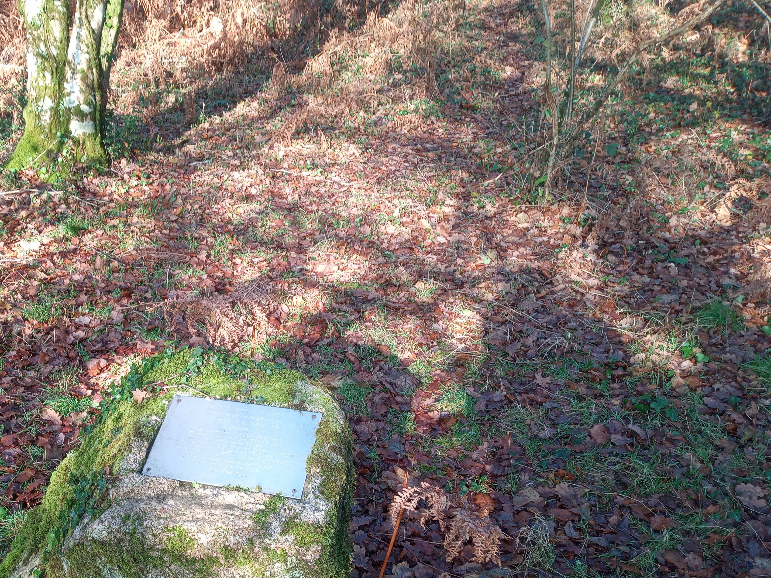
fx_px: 869
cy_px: 368
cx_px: 252
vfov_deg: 36.6
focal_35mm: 39
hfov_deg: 47.0
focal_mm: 3.44
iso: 141
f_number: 2
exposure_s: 1/100
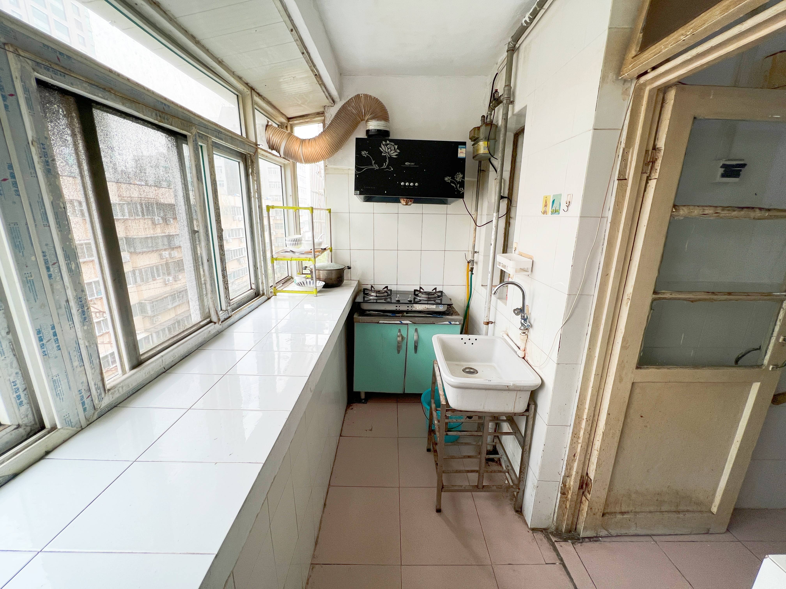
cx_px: 393
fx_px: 295
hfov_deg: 106.2
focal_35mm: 13
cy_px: 294
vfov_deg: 89.9
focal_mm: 1.57
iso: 50
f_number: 1.8
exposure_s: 1/99
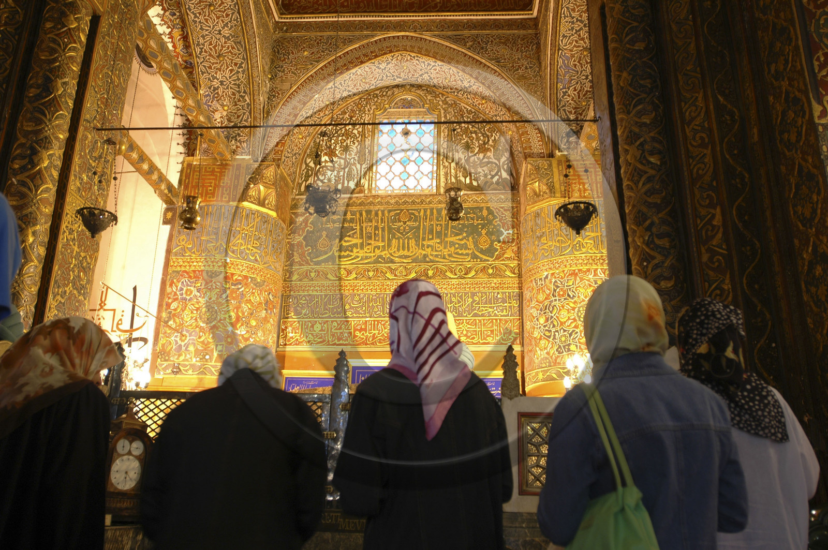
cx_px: 414
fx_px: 689
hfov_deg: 62.0
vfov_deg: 43.5
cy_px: 275
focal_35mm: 30
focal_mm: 20
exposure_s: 1/10
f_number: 3.2
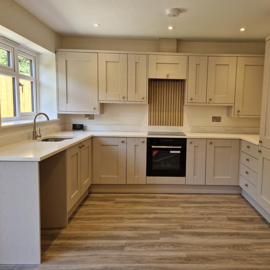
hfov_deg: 56.8
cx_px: 164
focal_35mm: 28
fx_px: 247
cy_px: 132
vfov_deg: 57.3
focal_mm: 5.4
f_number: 1.8
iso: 100
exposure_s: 1/180
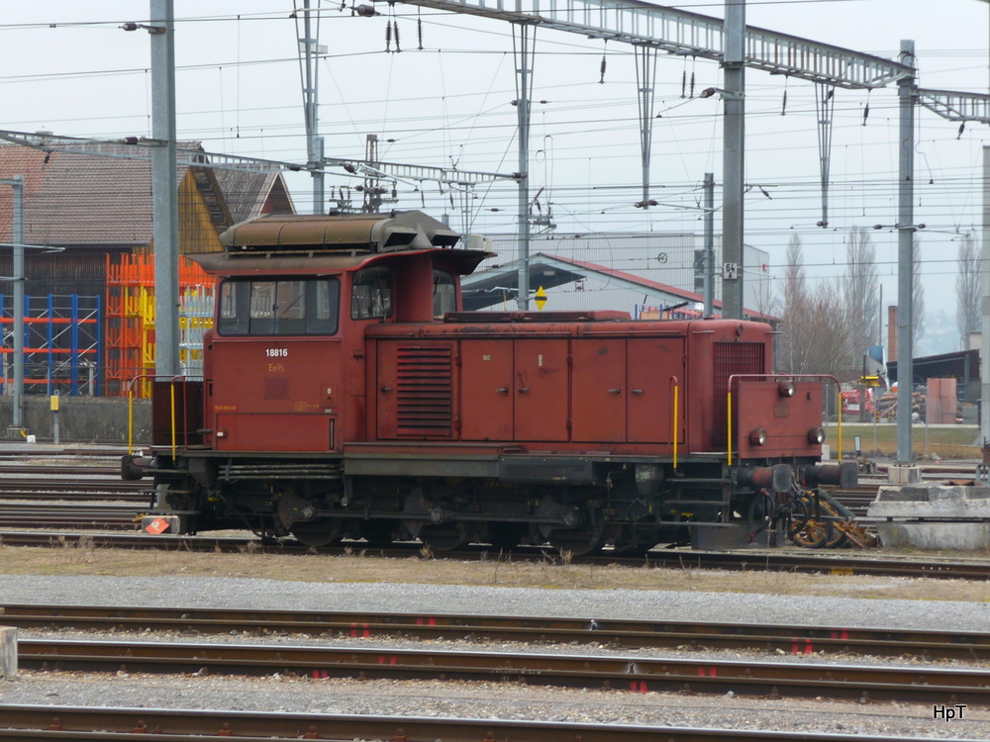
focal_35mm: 128
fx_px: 3661
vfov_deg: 11.6
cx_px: 495
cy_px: 371
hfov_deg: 15.4
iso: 100
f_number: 4.7
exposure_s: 1/80
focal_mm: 21.8
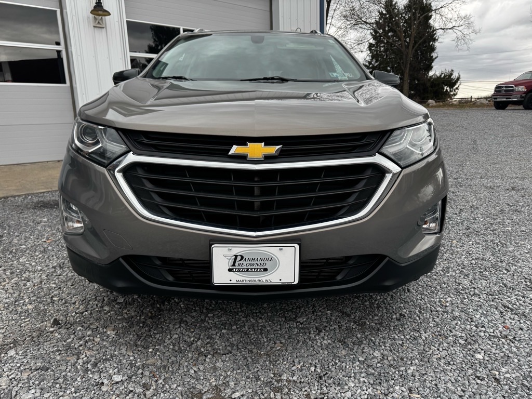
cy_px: 200
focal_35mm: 24
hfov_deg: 71.6
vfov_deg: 56.8
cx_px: 266
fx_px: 369
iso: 64
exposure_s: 1/266
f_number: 1.78
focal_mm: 6.76
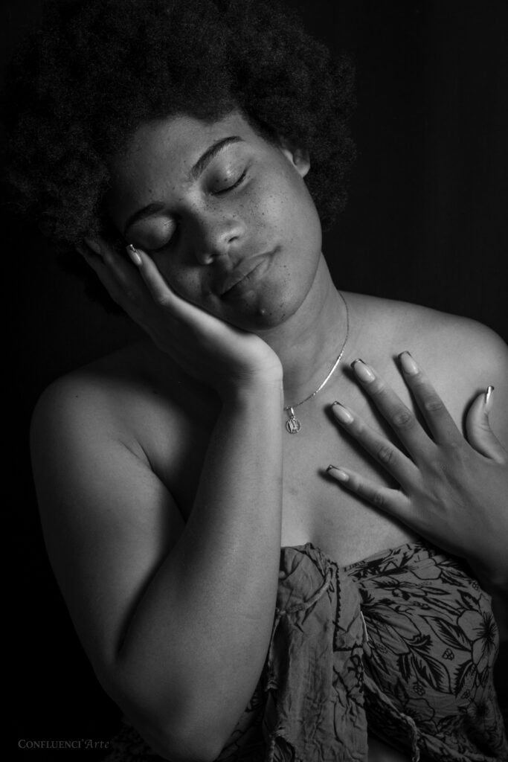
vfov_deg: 28.8
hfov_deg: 19.5
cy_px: 381
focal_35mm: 70
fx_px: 1481
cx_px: 254
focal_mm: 46.4
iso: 1000
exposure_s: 1/125
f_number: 6.3
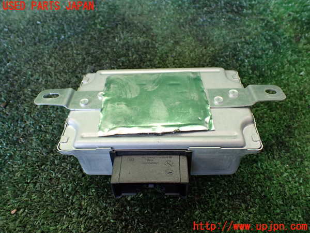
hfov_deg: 60.0
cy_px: 116
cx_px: 155
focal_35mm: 30
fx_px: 269
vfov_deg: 46.8
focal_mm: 5.4
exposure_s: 1/125
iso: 320
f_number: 2.3
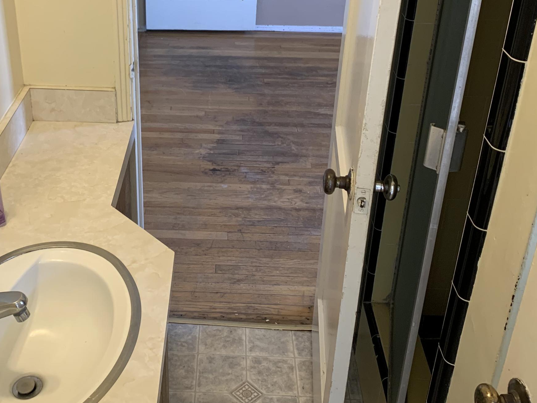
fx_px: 698
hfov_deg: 41.8
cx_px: 206
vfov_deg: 31.8
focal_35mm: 45
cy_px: 115
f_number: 1.8
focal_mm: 4.25
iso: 125
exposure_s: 1/60
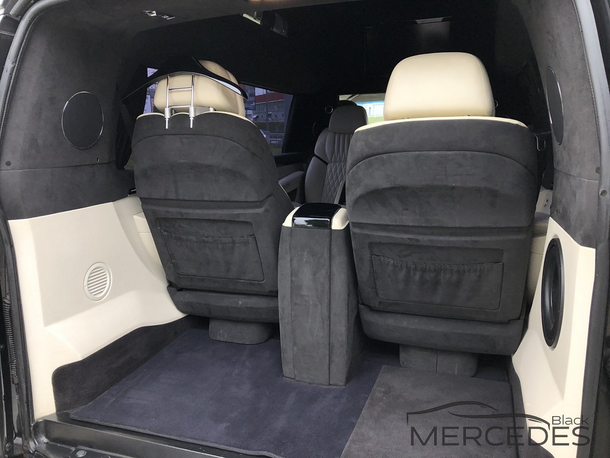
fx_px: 493
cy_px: 229
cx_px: 305
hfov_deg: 63.4
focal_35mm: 28
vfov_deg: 49.7
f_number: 1.8
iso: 50
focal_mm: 3.99
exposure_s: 1/120
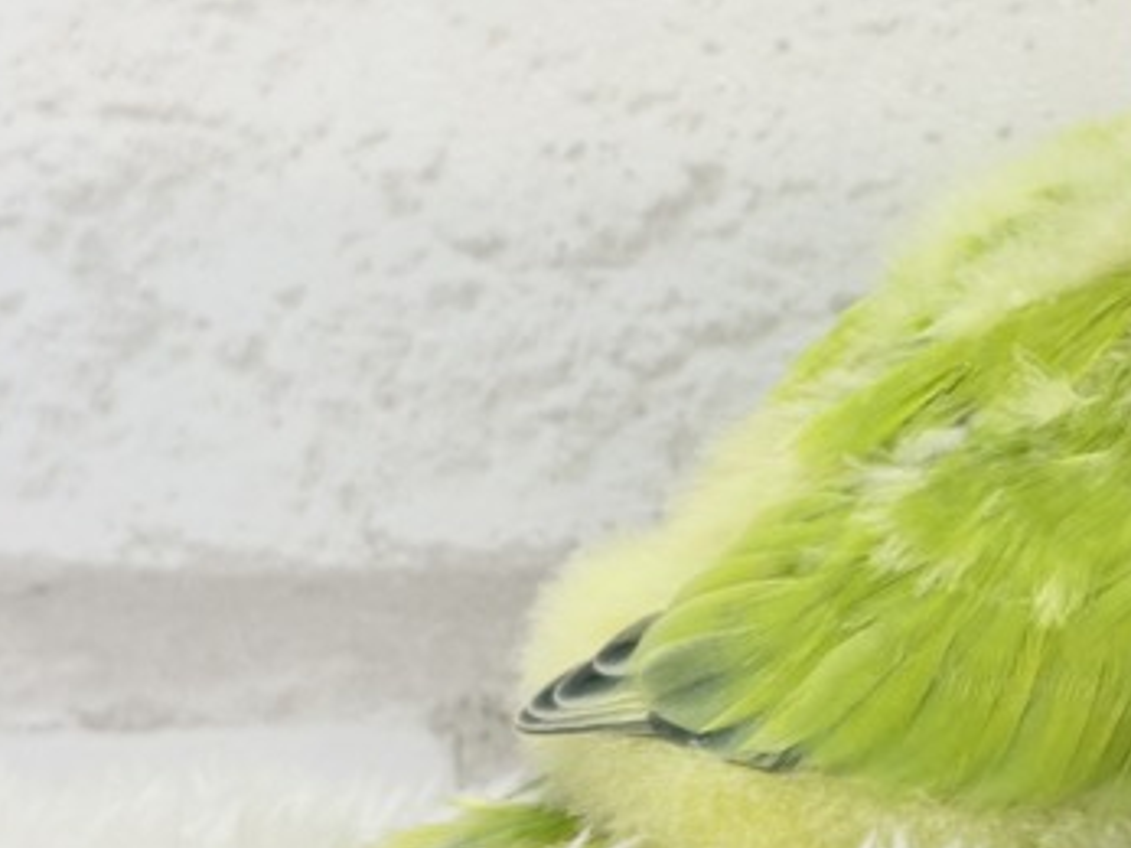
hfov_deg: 20.1
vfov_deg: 15.4
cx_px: 1007
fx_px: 3135
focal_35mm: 96
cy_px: 310
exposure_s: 1/100
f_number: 1.6
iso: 80
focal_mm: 5.96
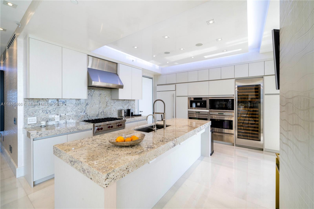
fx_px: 122
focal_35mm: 14
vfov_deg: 81.2
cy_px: 104
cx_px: 157
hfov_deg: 104.3
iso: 250
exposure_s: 1/20
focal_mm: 14
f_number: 11
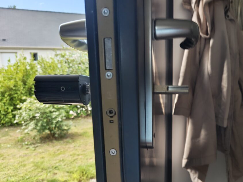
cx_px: 133
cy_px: 108
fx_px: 204
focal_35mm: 29
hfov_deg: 61.5
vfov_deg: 48.0
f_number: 1.88
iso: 85
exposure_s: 1/50
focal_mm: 5.56
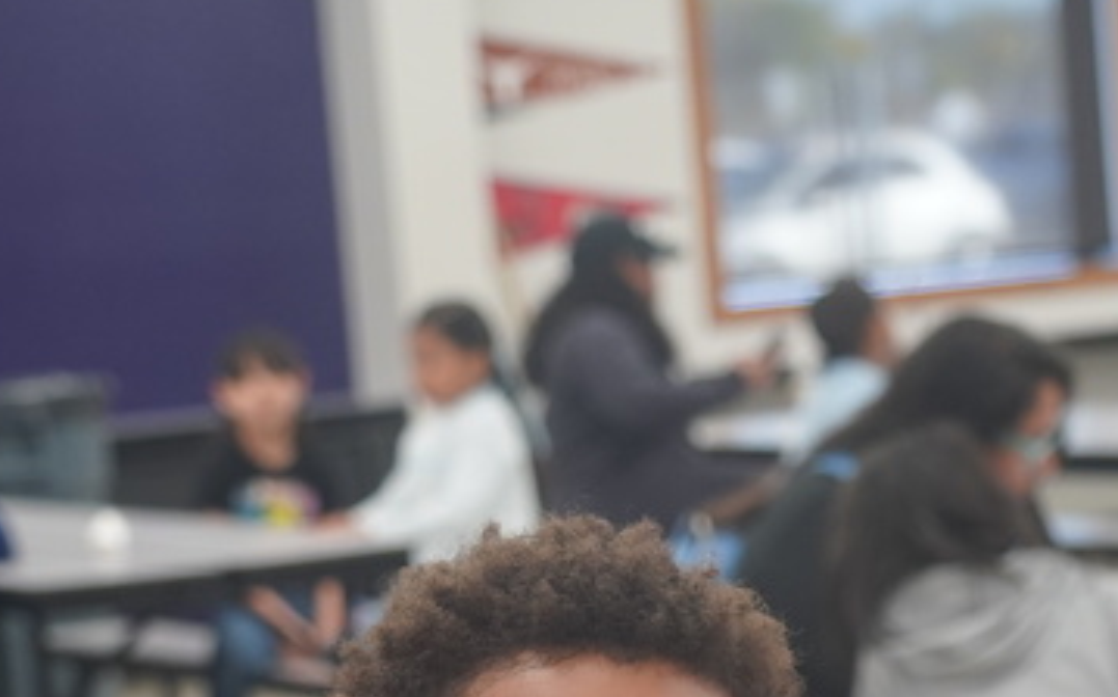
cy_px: 1041
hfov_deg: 13.0
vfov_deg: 8.0
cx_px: 850
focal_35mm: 160
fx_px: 4873
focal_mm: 55
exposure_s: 1/160
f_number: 4
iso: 1000
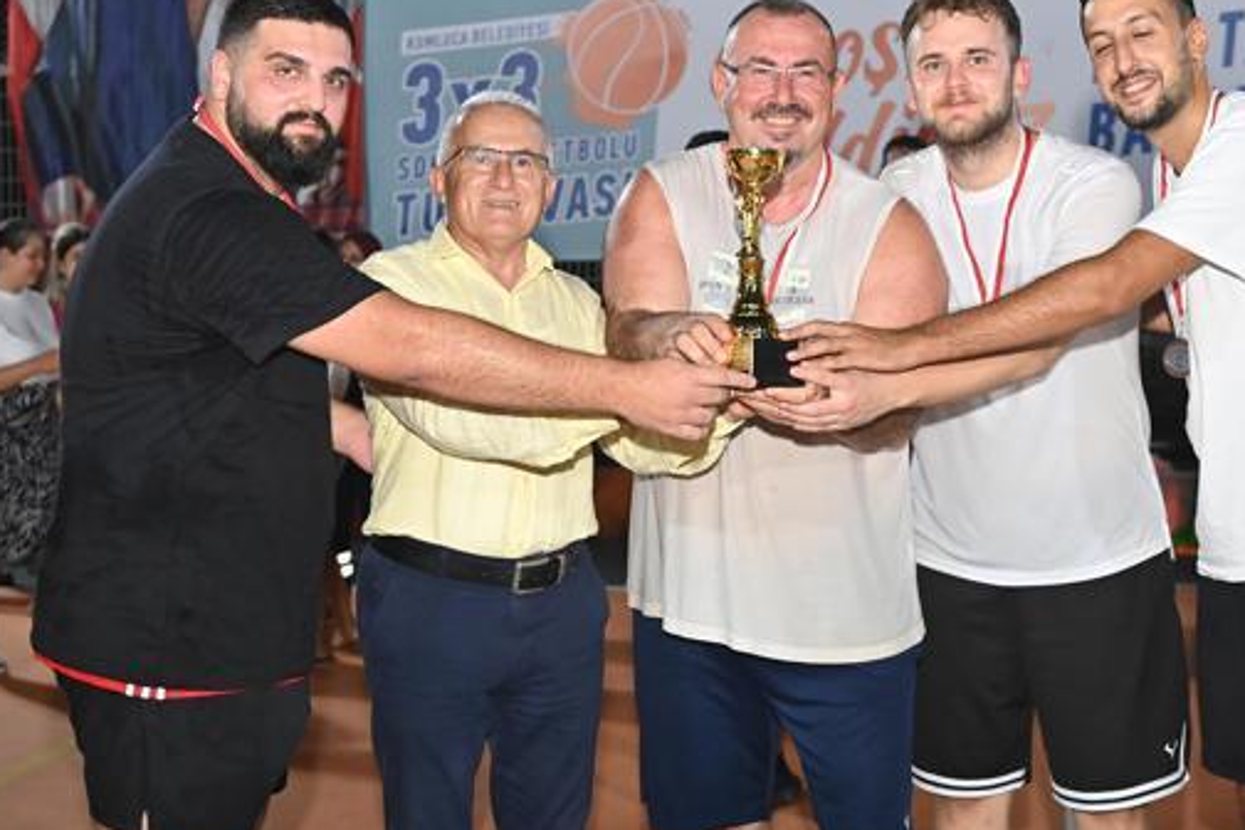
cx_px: 747
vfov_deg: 22.3
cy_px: 373
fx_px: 2109
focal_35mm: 61
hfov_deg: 32.8
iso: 5000
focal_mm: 50
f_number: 4
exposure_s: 1/400
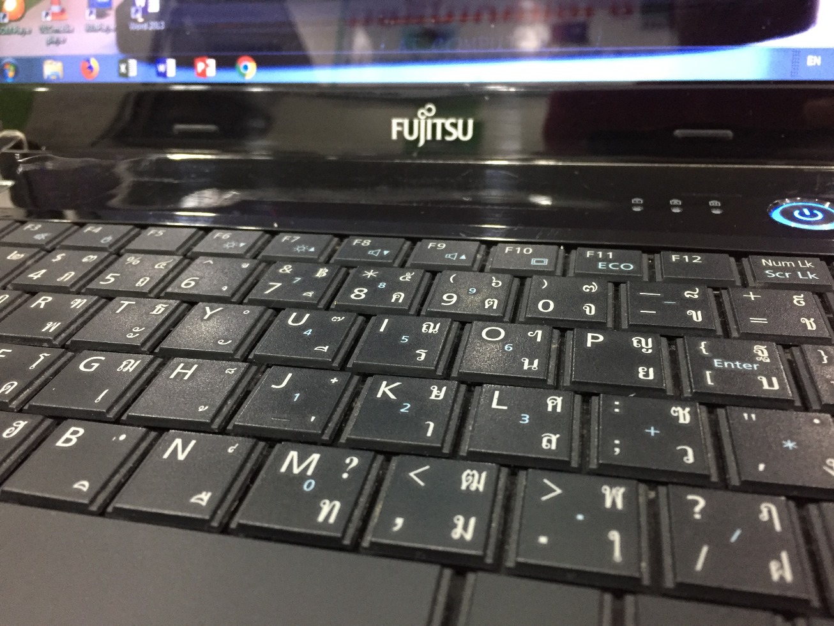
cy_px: 313
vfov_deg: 48.2
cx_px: 417
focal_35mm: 29
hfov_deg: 61.7
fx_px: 699
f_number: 2.2
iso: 250
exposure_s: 1/25
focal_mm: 4.15
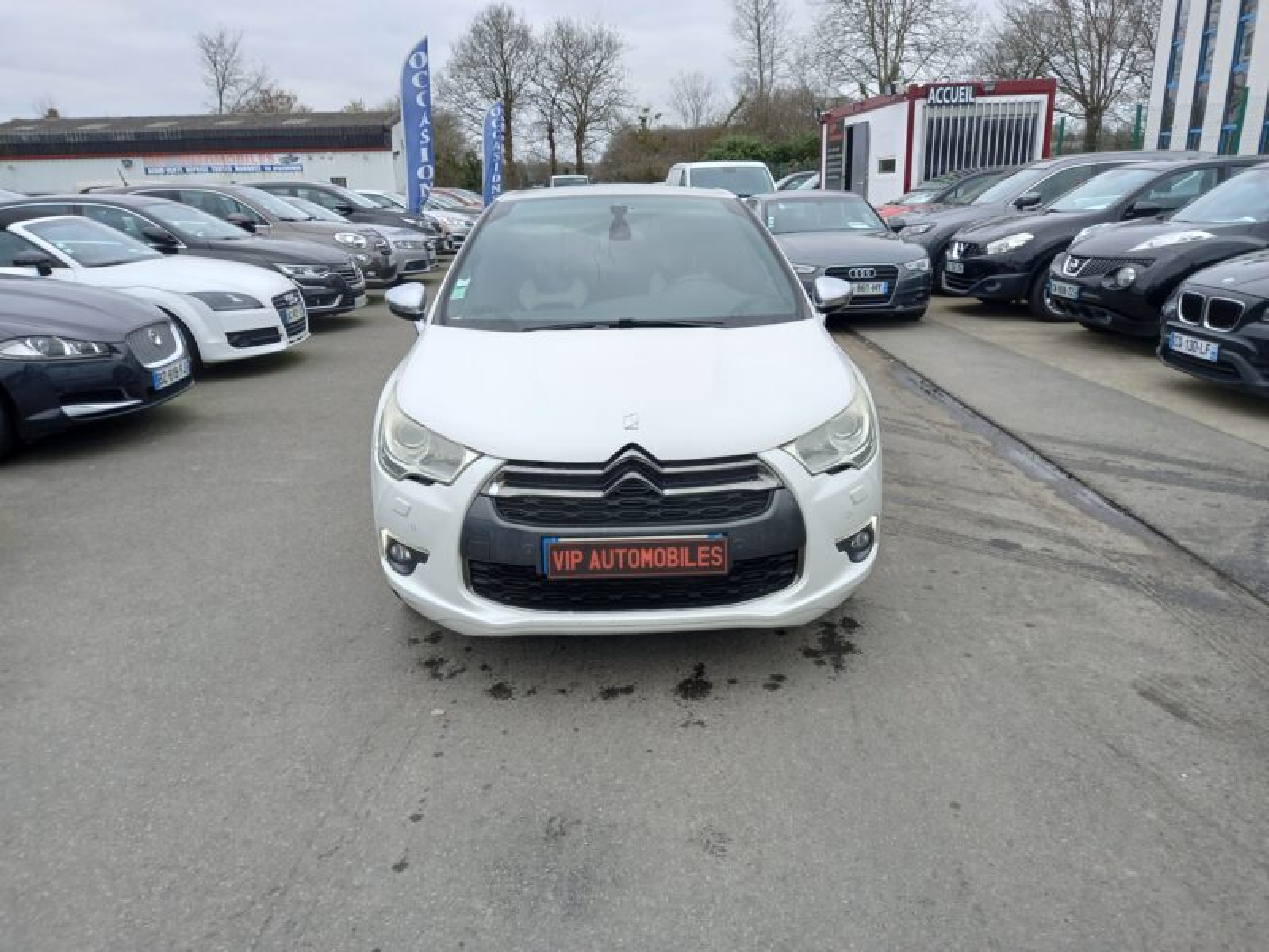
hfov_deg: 69.4
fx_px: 916
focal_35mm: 25
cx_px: 634
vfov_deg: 54.9
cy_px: 476
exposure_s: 1/115
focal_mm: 4.6
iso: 25
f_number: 2
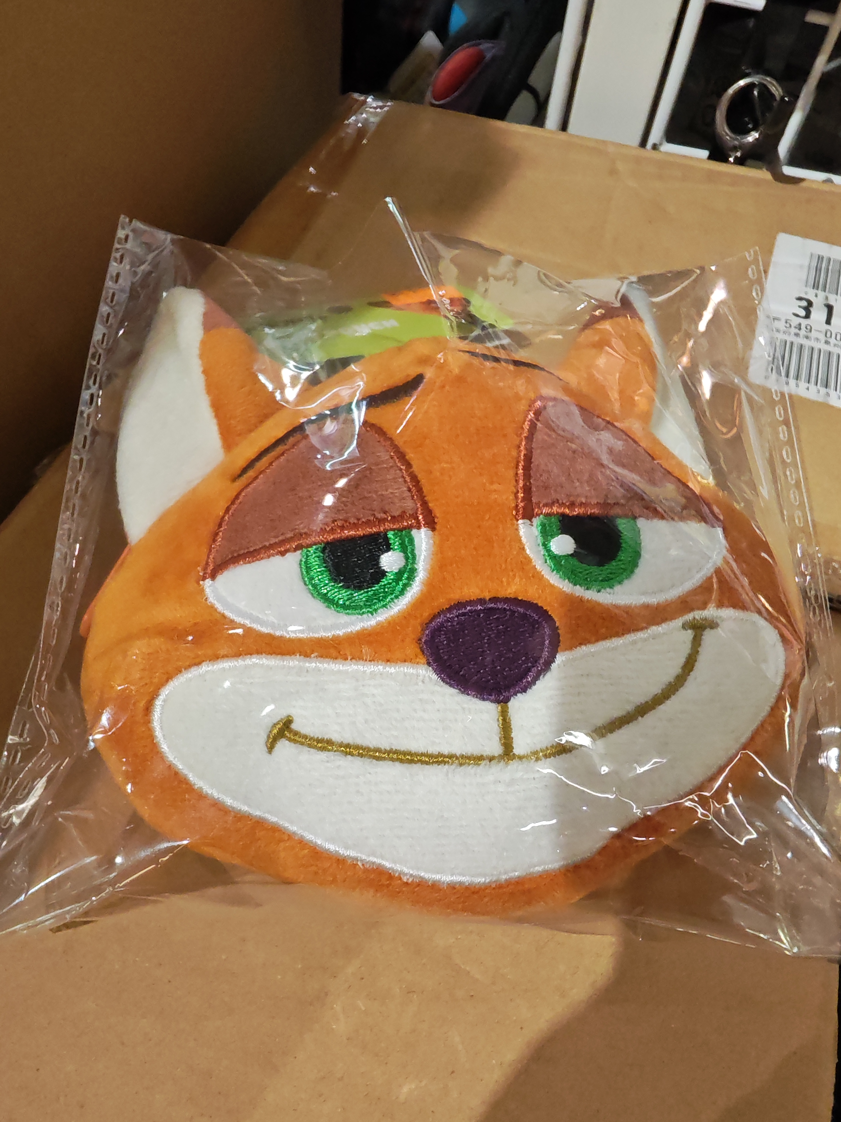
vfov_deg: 71.6
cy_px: 561
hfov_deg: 56.8
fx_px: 777
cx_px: 420
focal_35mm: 24
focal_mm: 1.96
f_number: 2.2
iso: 160
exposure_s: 1/50
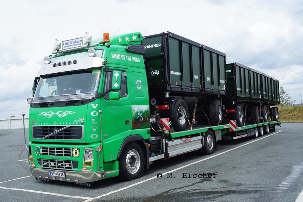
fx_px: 328
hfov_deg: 49.6
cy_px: 101
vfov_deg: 34.2
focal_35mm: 39
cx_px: 152
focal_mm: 26
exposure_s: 1/125
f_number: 13
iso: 100
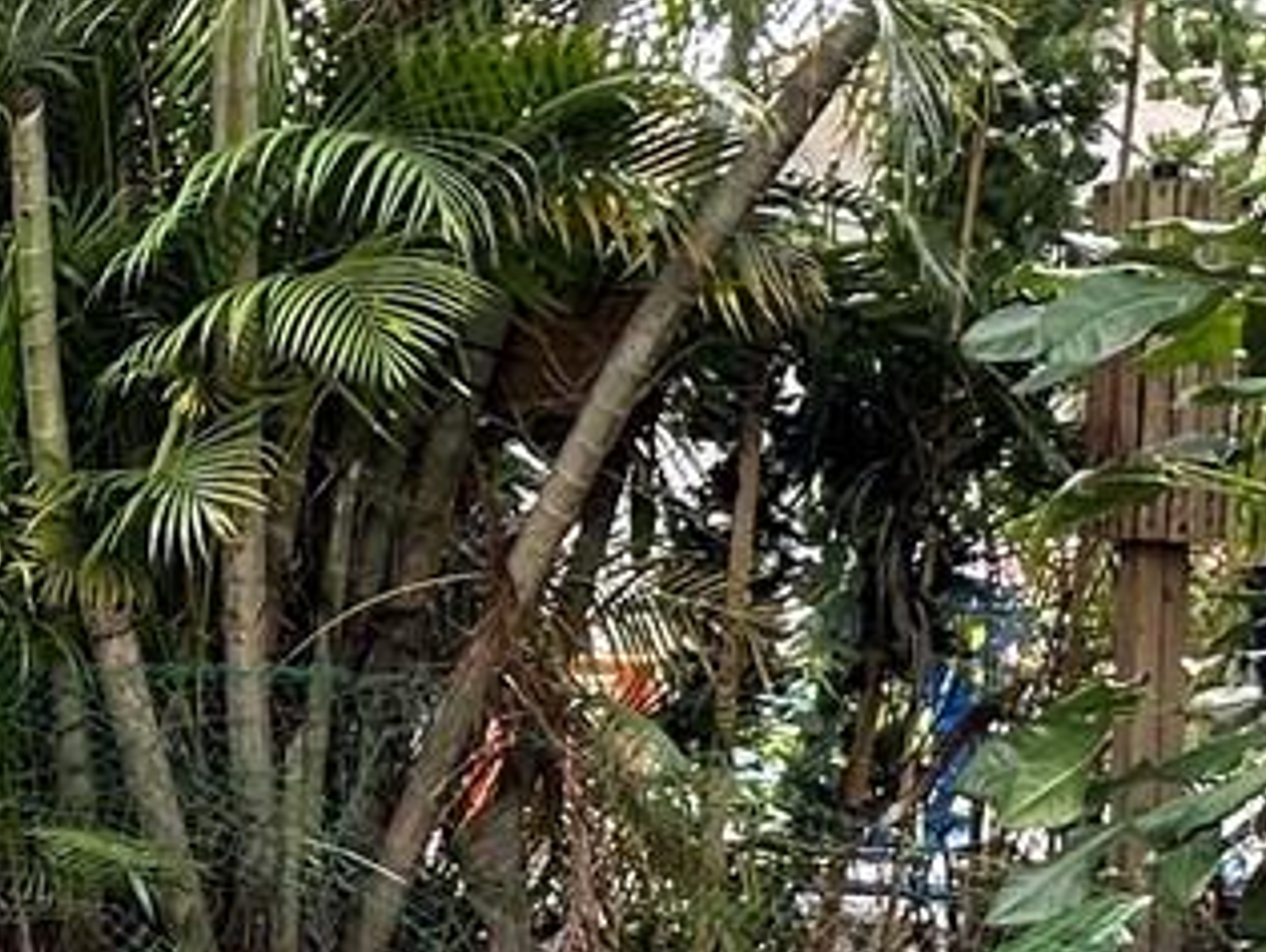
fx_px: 2600
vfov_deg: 20.8
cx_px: -462
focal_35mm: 71
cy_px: 506
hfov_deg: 23.5
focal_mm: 2.22
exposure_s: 1/99
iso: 40
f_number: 2.2
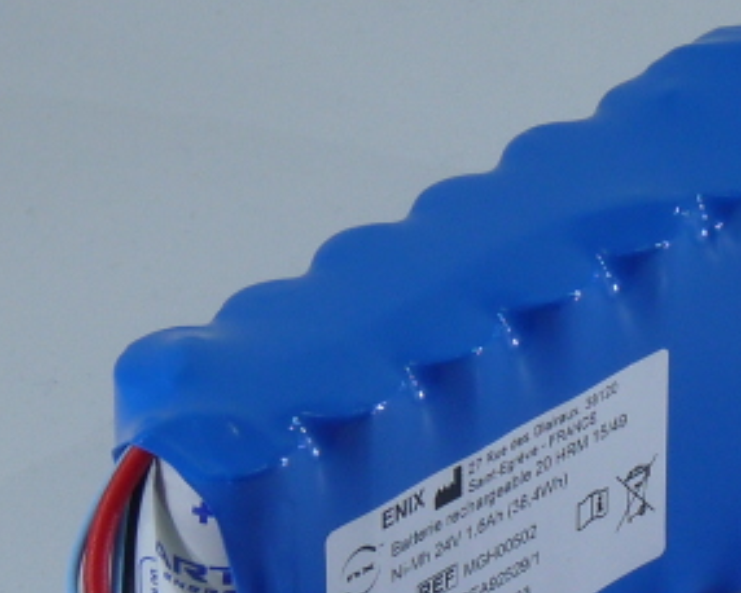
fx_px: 6845
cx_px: 487
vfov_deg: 5.0
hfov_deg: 6.2
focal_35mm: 312
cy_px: 435
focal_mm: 14.4
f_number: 4.5
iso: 100
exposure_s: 1/200
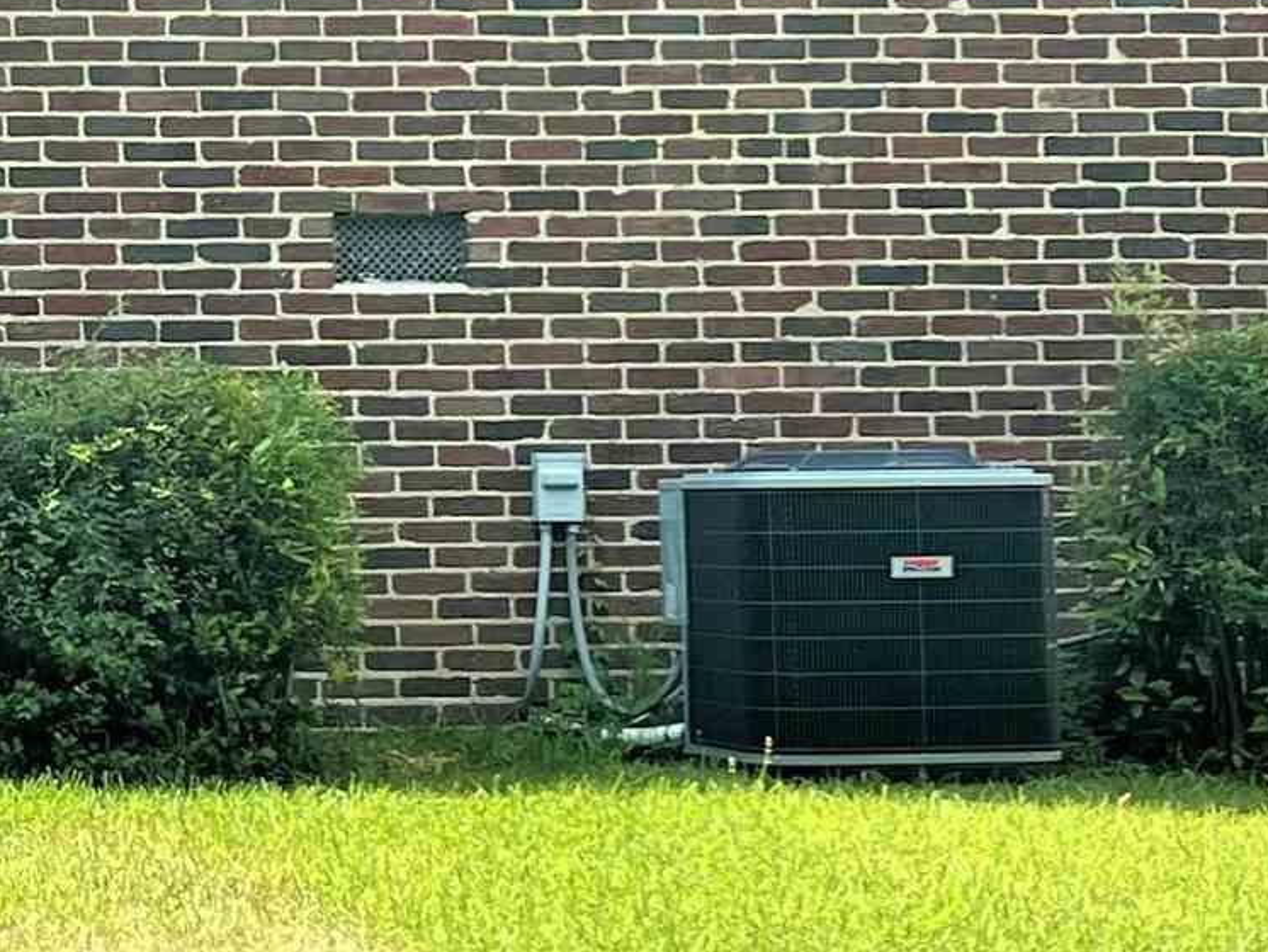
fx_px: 3921
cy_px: 300
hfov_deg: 17.2
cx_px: -411
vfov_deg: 13.8
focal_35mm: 107
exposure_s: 1/1767
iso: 32
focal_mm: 5.1
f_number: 1.6
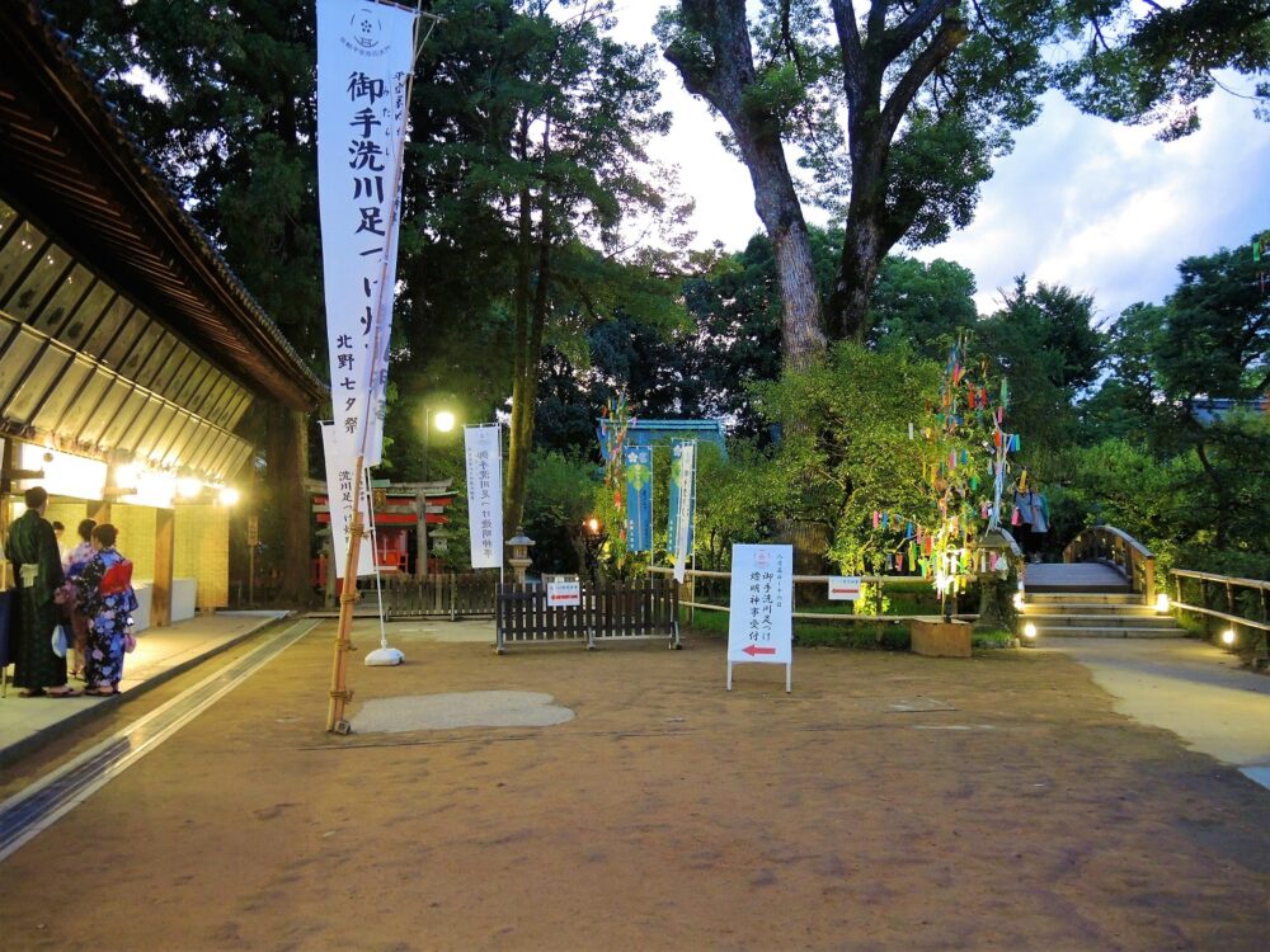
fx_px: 1027
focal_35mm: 28
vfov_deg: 49.7
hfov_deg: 63.4
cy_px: 476
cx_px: 635
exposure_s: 1/20
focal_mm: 6
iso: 400
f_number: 2
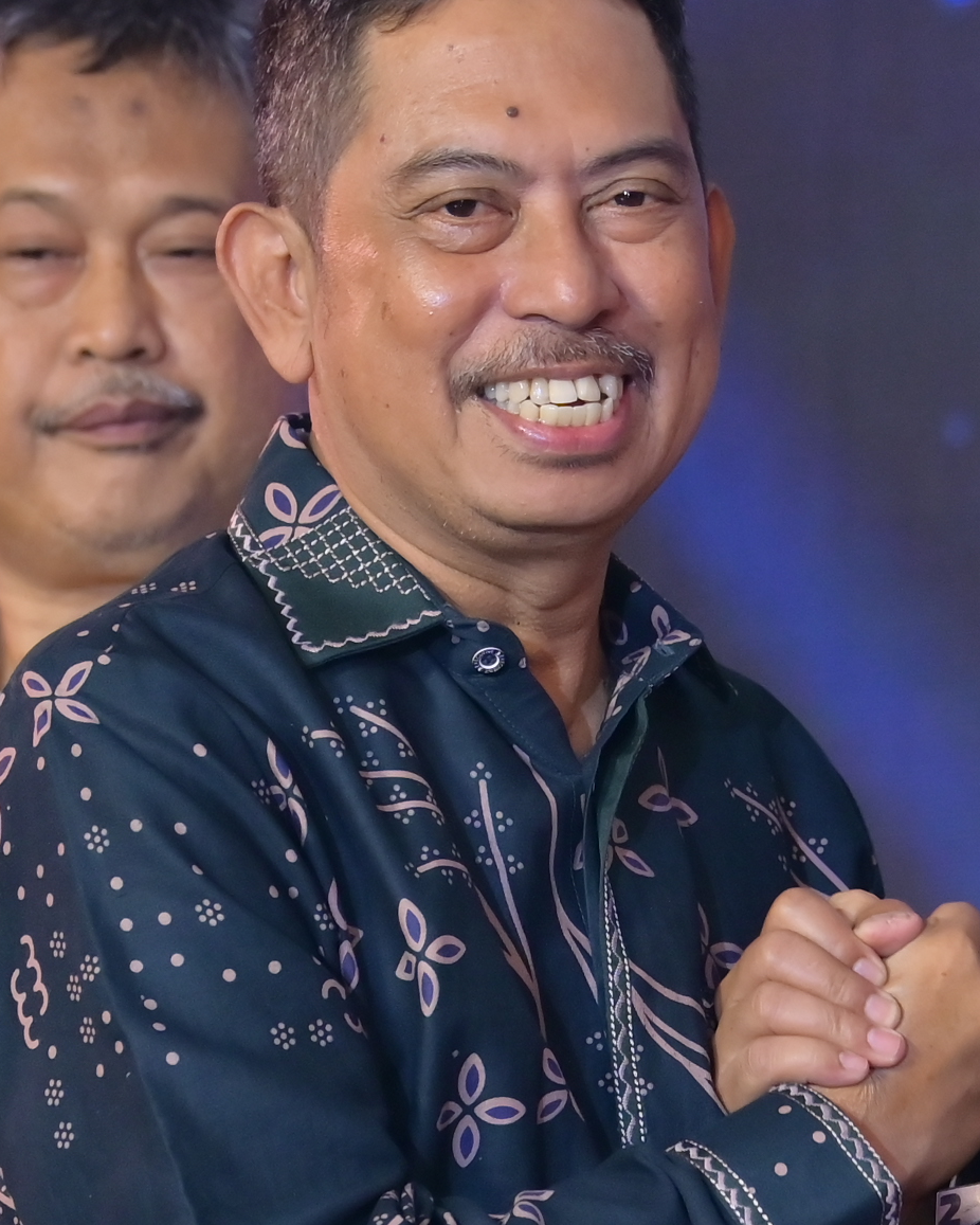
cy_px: 1114
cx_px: 1064
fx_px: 16637
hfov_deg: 3.4
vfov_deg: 4.2
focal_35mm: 459
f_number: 3.5
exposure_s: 1/200
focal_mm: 125
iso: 800
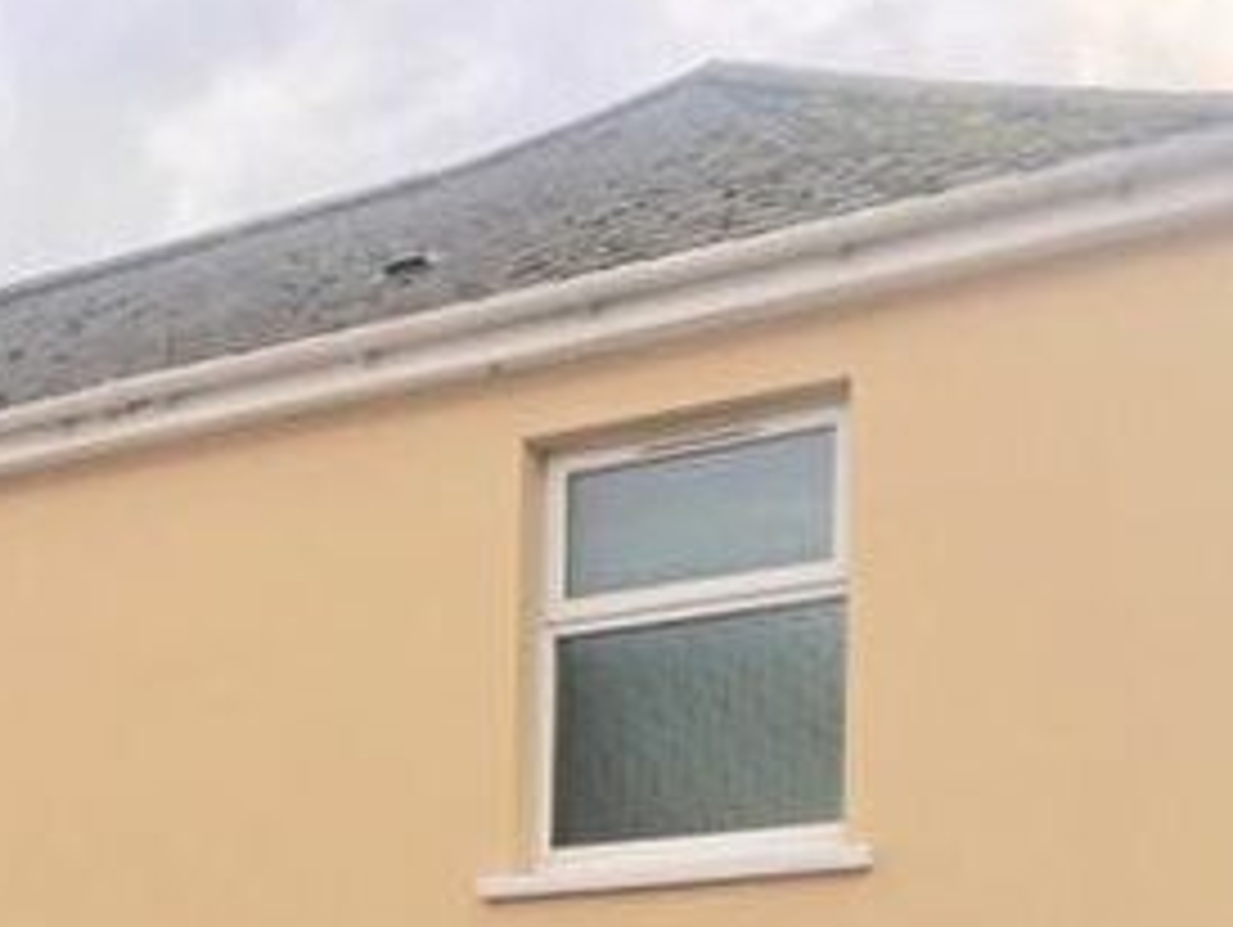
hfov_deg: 26.0
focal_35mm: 74
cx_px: 324
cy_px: 1150
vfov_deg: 18.7
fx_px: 2638
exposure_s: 1/100
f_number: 2.2
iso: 25
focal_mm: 4.15
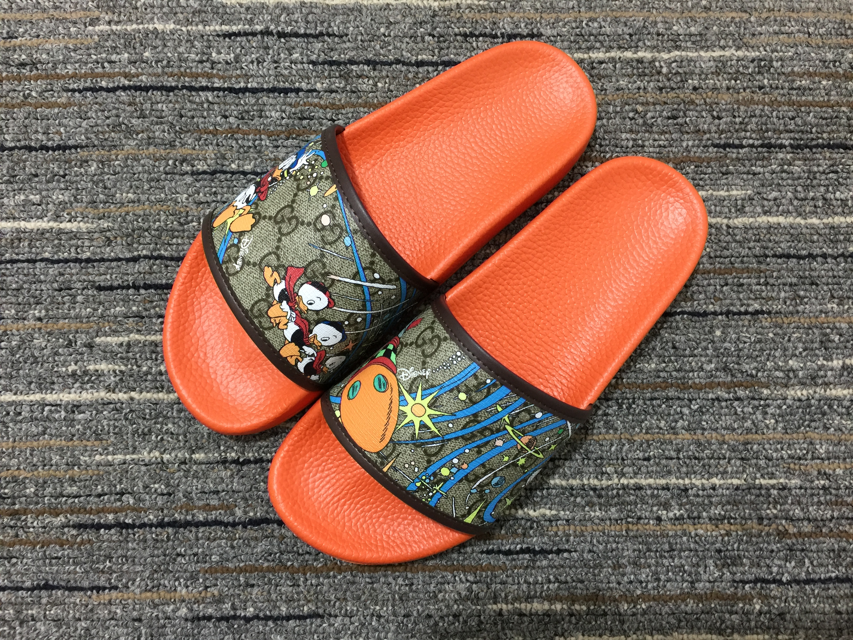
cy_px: 320
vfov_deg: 48.2
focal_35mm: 29
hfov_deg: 61.7
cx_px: 426
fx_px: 715
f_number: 2.2
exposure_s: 1/17
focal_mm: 4.15
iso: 100
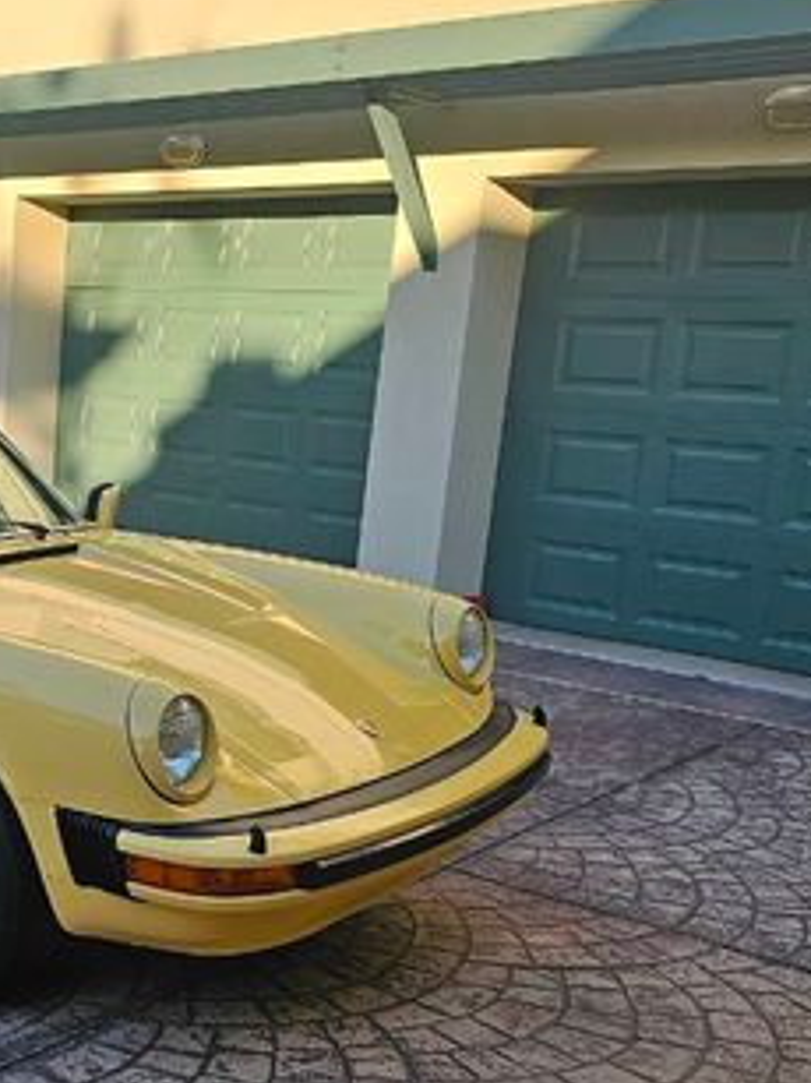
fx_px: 1500
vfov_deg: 39.3
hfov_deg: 28.3
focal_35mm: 48
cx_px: -11
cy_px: 706
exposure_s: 1/425
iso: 20
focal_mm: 6.3
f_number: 1.7
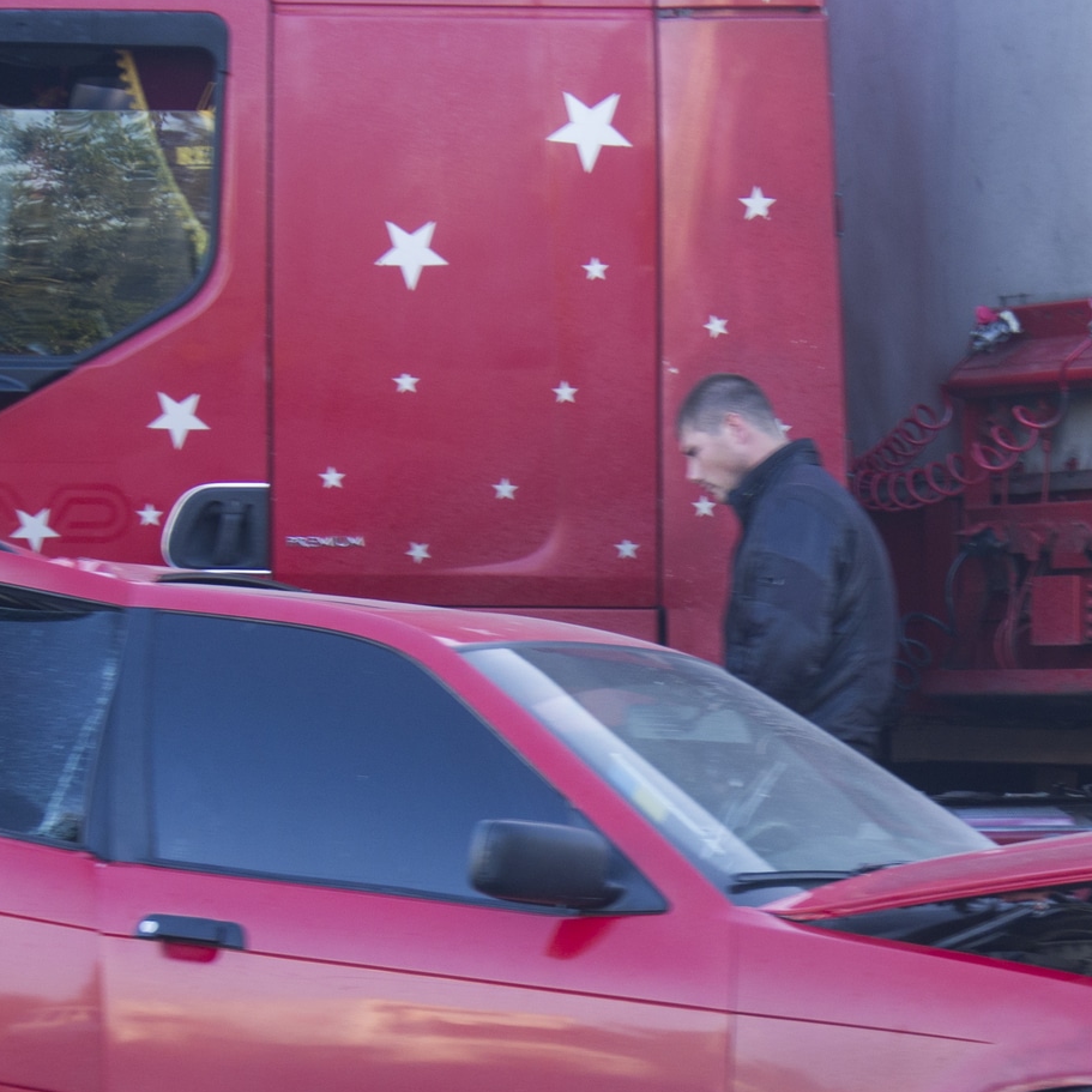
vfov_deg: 13.2
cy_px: 857
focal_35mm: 132
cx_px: 1036
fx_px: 4711
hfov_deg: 13.1
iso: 250
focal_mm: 34
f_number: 5.6
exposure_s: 1/60
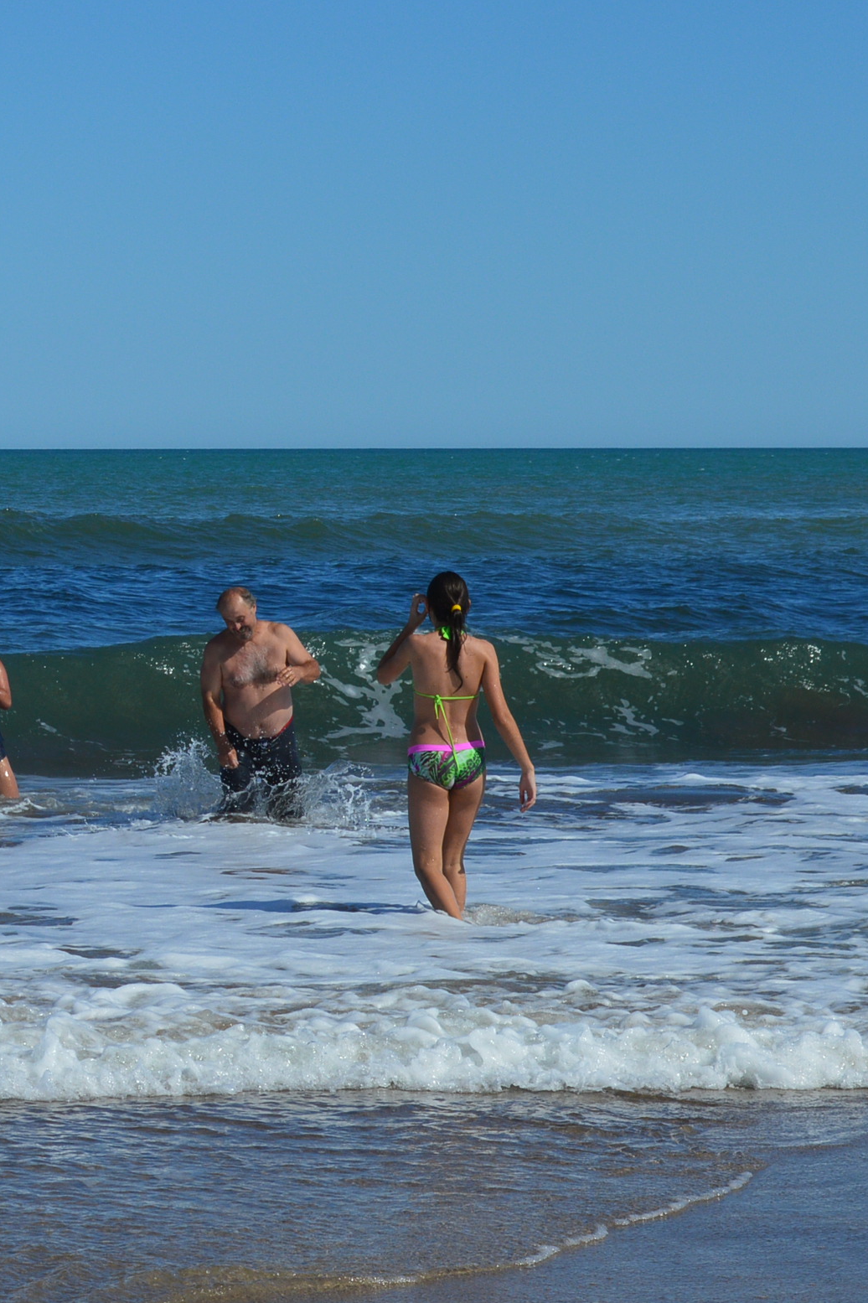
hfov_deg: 9.4
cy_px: 589
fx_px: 5246
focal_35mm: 145
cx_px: -102
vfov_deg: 14.2
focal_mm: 50
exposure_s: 1/500
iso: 220
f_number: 11
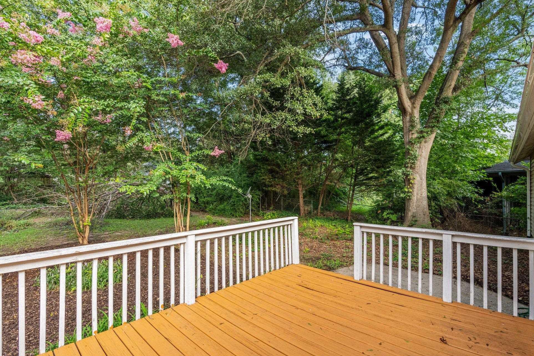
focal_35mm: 17
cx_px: 275
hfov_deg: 93.2
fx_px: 252
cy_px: 189
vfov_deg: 70.4
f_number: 9
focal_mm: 16
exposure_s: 1/30
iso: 250
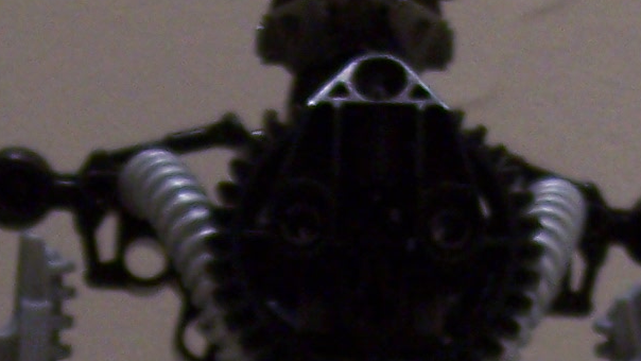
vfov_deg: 7.5
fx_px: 2686
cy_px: 623
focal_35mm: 158
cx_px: 360
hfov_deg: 13.6
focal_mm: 5.6
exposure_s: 1/8
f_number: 2.7
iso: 160
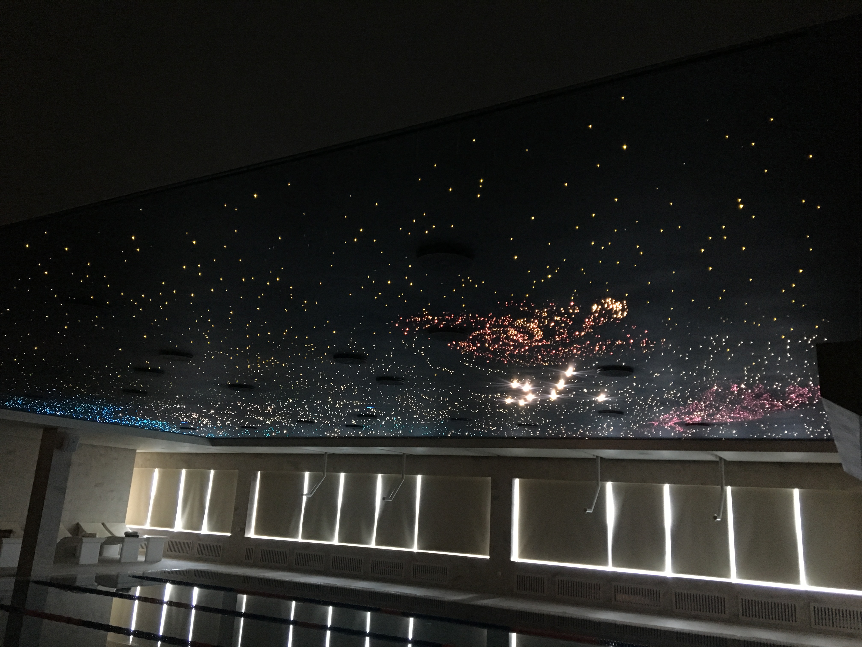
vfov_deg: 48.2
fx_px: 722
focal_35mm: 29
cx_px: 431
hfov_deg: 61.7
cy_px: 324
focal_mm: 4.15
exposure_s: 1/17
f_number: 2.2
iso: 400
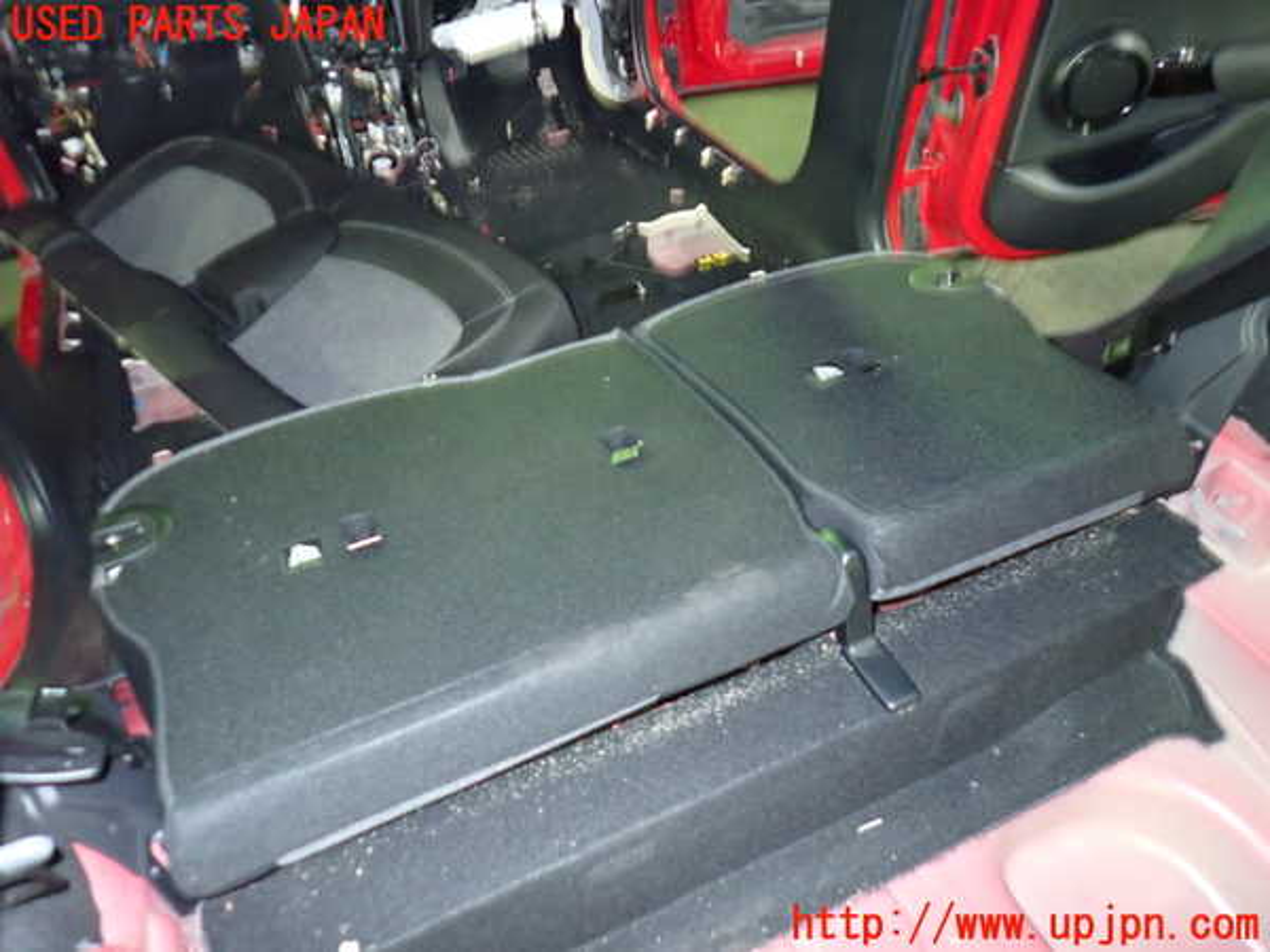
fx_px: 917
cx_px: 635
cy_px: 476
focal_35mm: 25
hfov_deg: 69.4
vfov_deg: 54.9
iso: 800
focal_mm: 4.5
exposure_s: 1/30
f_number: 2
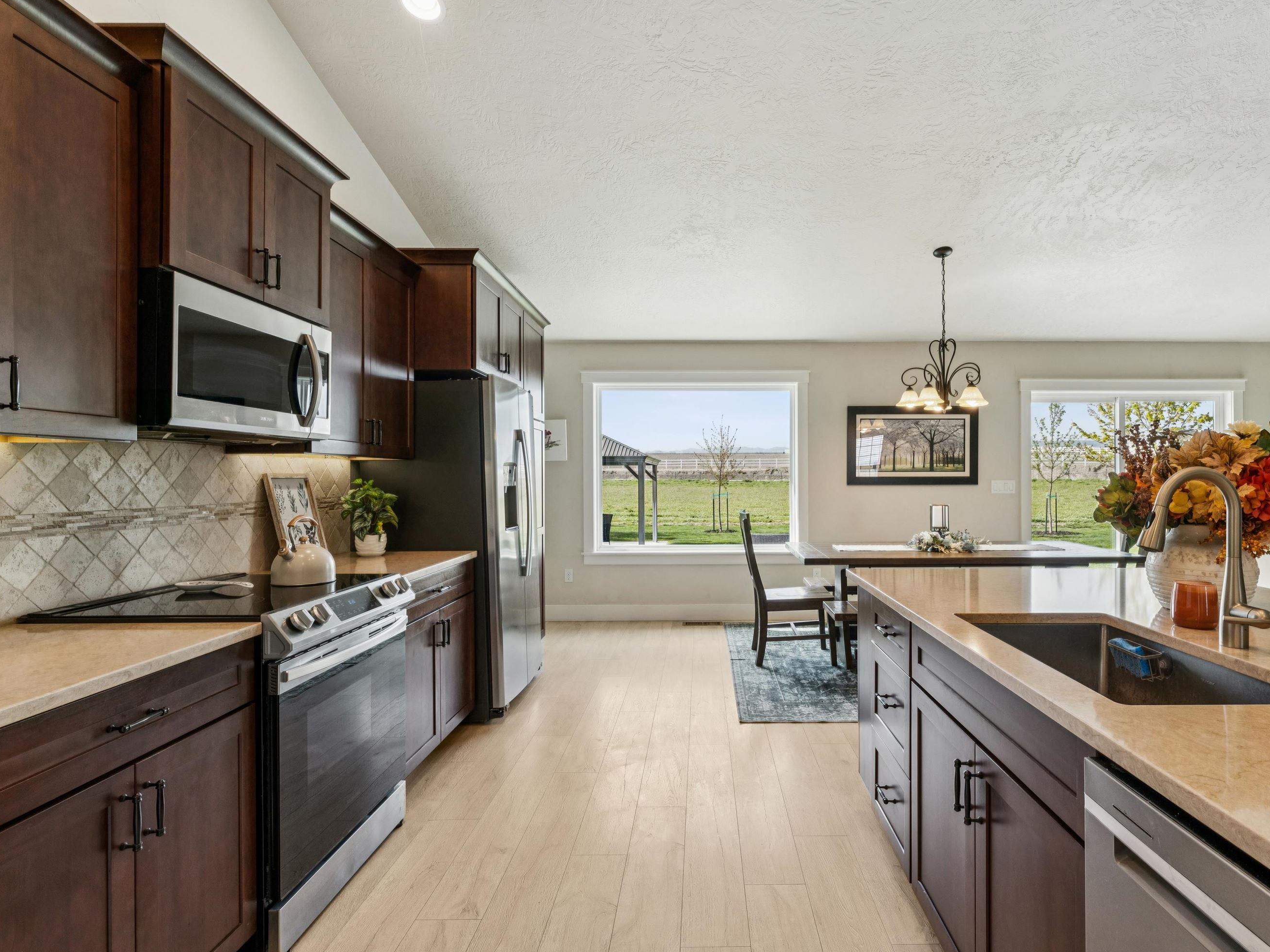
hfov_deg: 85.6
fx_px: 681
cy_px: 475
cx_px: 709
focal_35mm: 19
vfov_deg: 69.9
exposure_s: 1/30
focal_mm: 16.5
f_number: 13
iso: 400
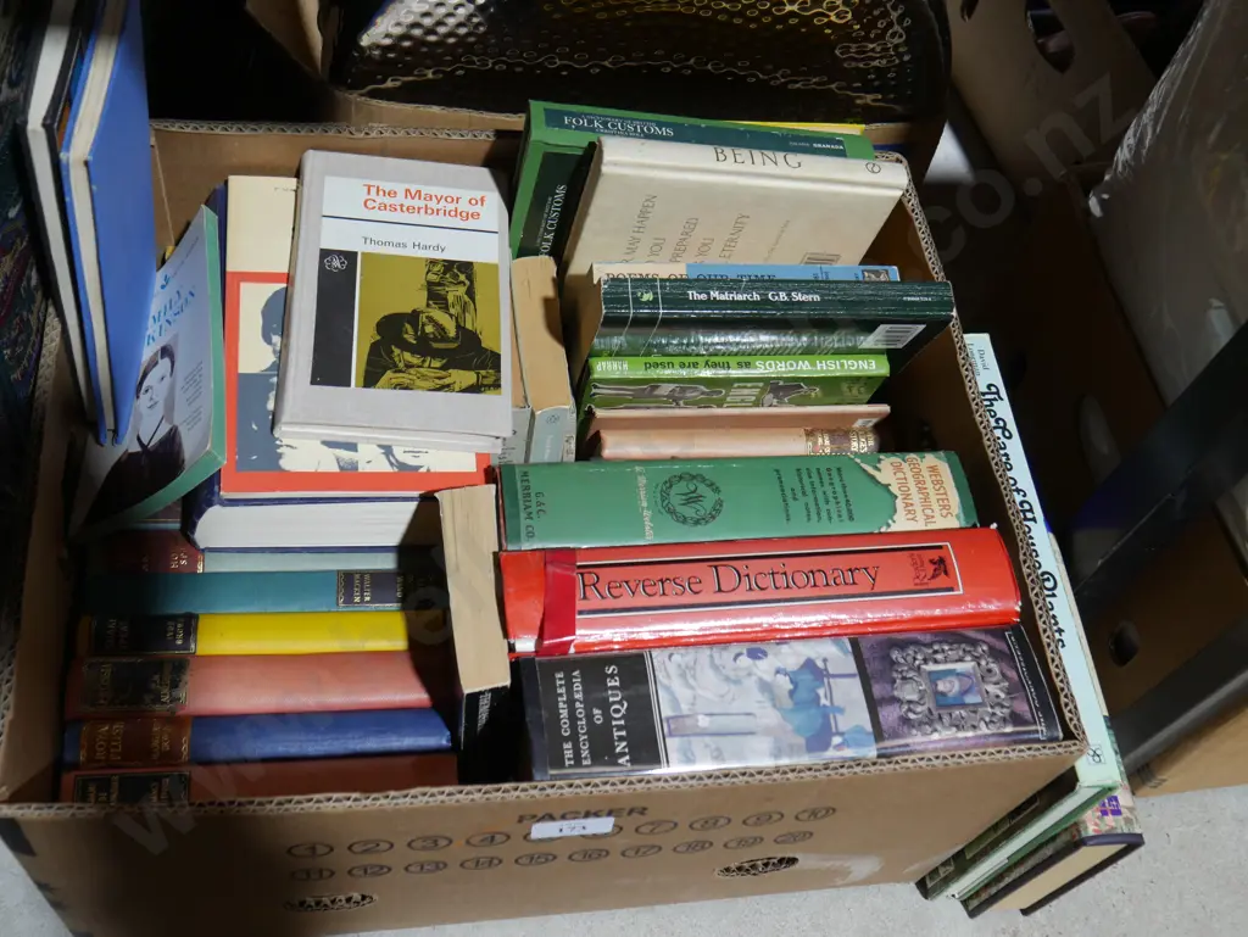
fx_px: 1299
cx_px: 624
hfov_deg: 51.3
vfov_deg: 39.7
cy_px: 468
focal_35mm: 36
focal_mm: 18
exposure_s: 1/60
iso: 500
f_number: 4
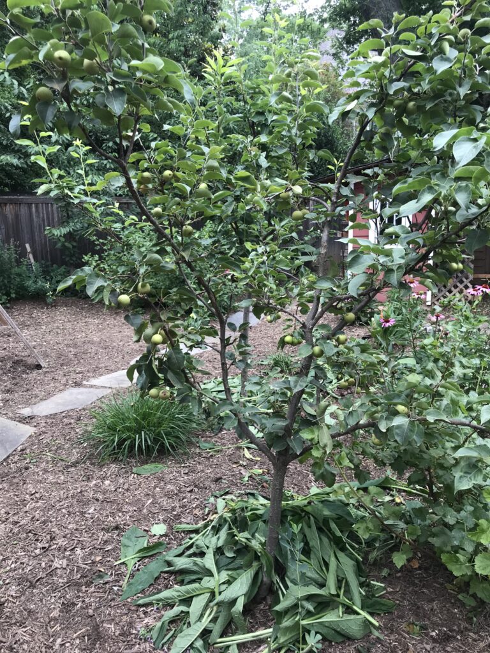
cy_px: 326
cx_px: 245
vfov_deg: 63.4
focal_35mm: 28
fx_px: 528
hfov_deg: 49.7
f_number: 1.8
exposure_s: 1/140
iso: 20
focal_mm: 3.99
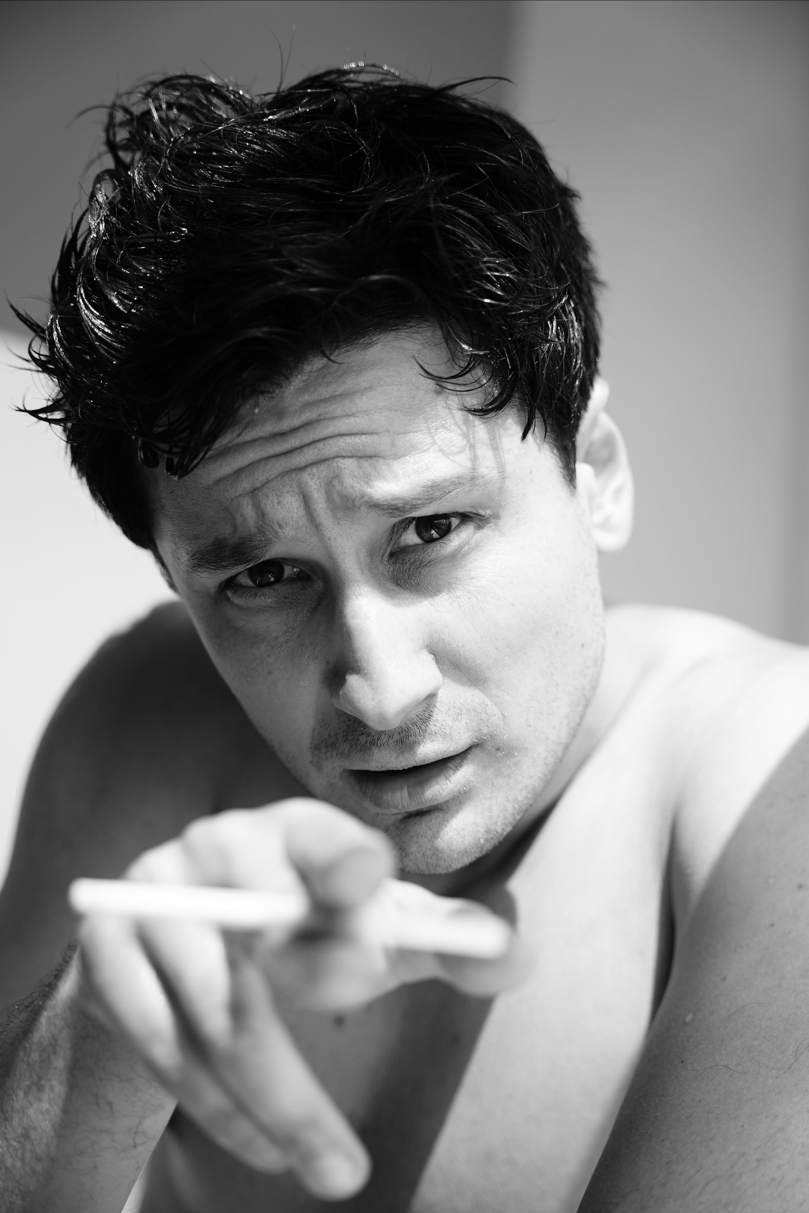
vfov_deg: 37.5
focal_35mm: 53
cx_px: 404
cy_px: 606
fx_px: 1790
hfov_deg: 25.5
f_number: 3.2
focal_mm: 53.1
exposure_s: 1/1000
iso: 250
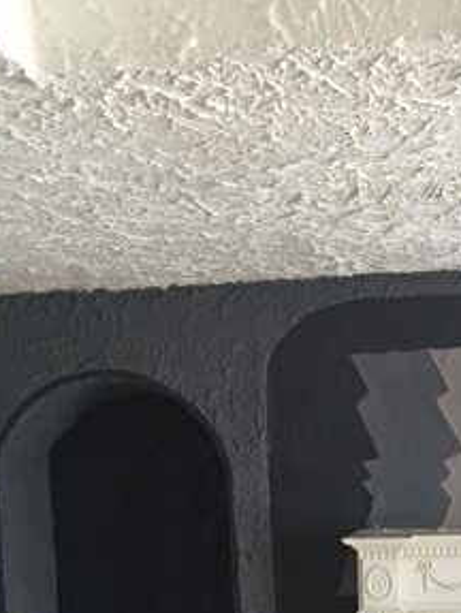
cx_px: 397
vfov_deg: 34.6
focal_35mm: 53
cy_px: 522
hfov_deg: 26.8
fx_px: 939
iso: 100
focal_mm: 4.15
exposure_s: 1/17
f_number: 2.2
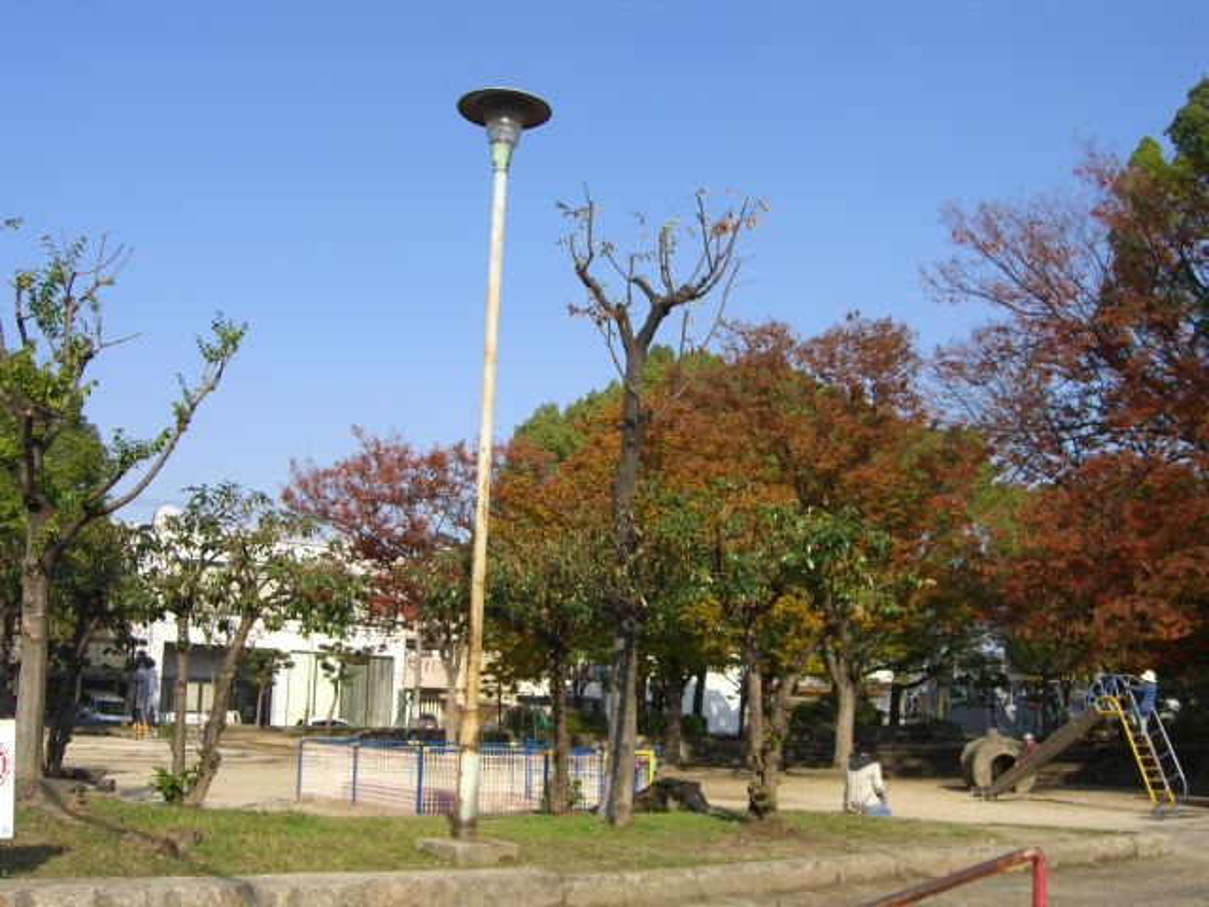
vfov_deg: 37.7
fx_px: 1327
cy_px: 454
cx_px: 604
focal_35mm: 38
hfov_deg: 49.0
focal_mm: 7.9
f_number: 4
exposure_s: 1/500
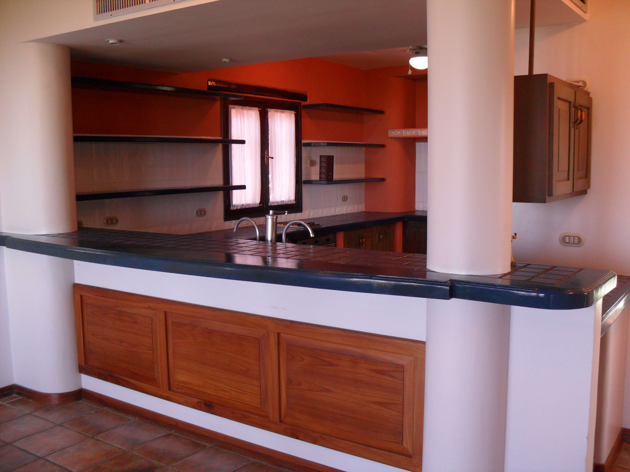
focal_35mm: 35
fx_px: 637
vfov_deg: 40.7
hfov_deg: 52.6
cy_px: 236
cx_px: 315
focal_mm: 6.3
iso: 100
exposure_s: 1/45
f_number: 3
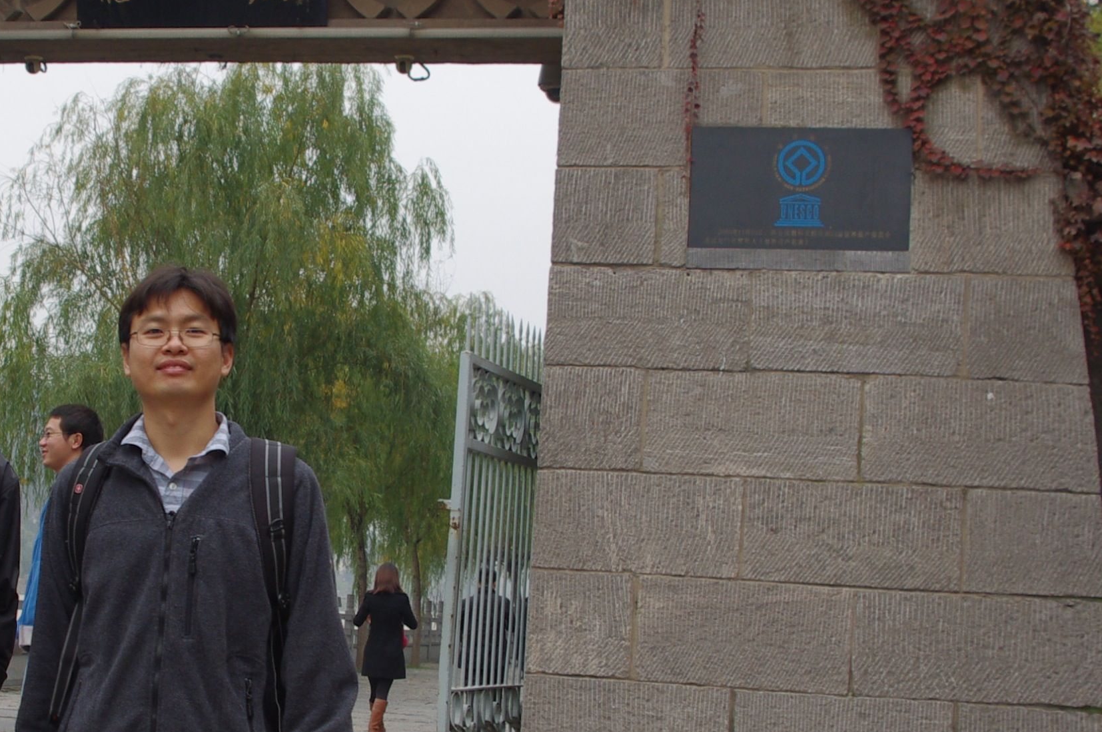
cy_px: 454
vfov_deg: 19.4
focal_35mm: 70
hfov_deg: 28.4
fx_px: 2140
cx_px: 249
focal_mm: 18
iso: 200
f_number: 5
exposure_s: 1/125
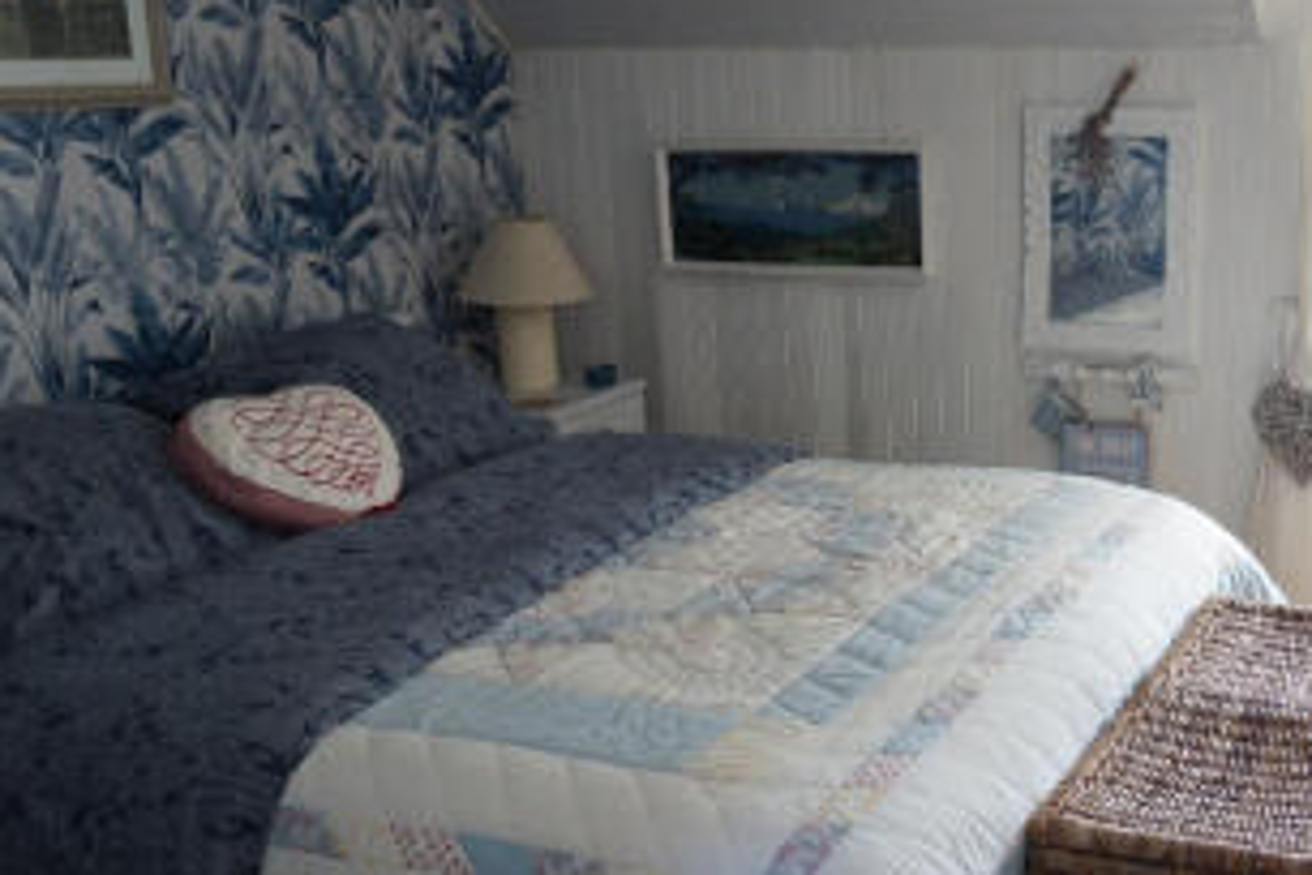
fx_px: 1531
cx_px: 948
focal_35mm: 42
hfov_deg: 45.2
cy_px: 461
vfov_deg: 31.9
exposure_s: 1/25
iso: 200
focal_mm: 18
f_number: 3.5
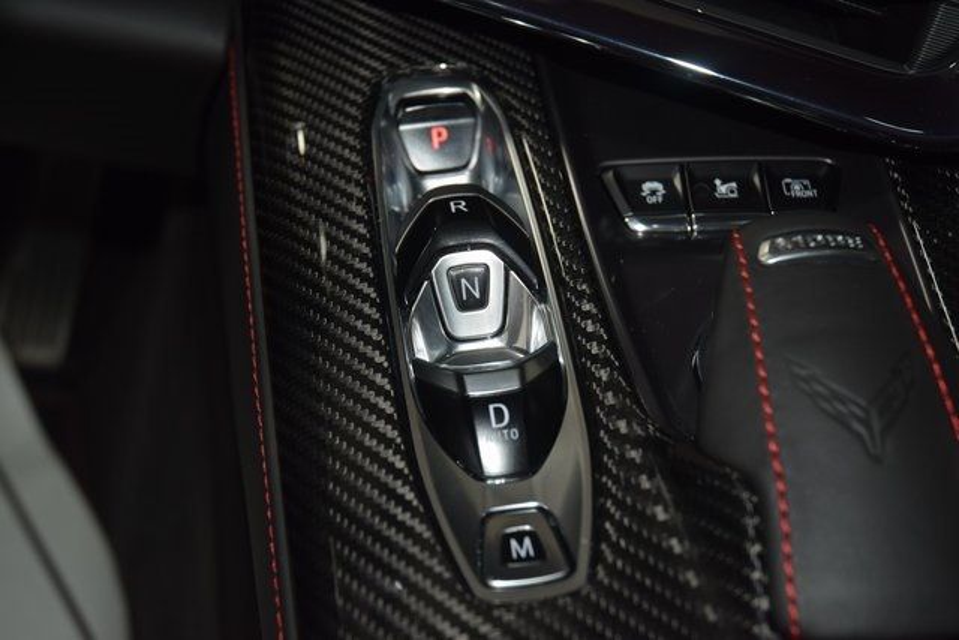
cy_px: 320
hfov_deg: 33.4
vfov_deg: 22.6
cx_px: 480
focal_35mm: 60
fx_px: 1599
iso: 560
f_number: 4.2
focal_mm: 40
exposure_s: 1/40
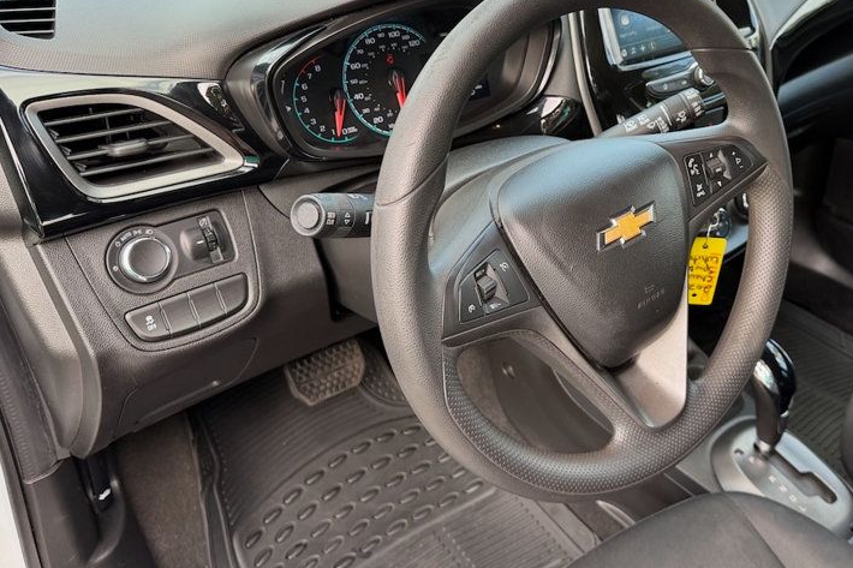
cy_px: 223
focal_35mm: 36
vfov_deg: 36.7
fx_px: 853
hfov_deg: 52.3
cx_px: 559
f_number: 1.78
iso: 100
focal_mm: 6.76
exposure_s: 1/160
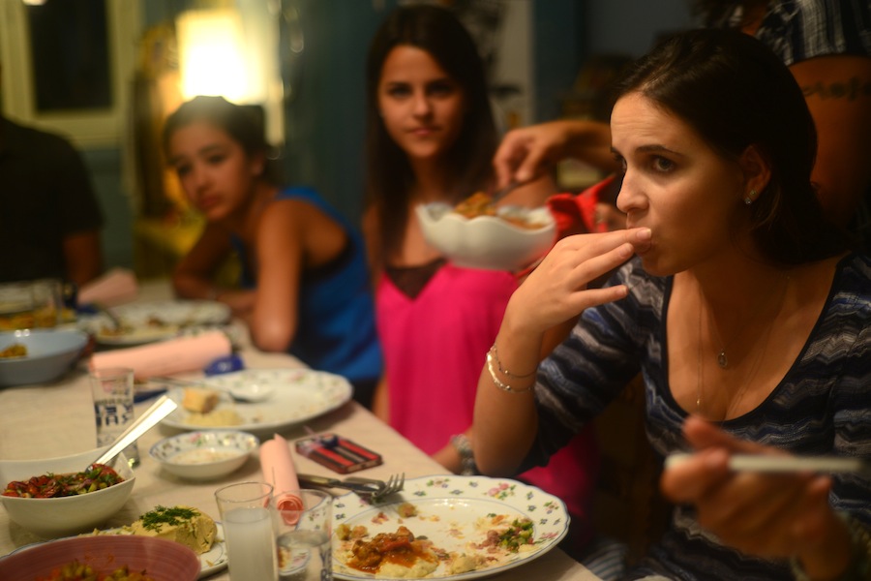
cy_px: 290
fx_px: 1210
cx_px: 436
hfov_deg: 39.6
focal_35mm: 50
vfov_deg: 27.0
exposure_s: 1/50
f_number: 1.8
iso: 400
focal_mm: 50
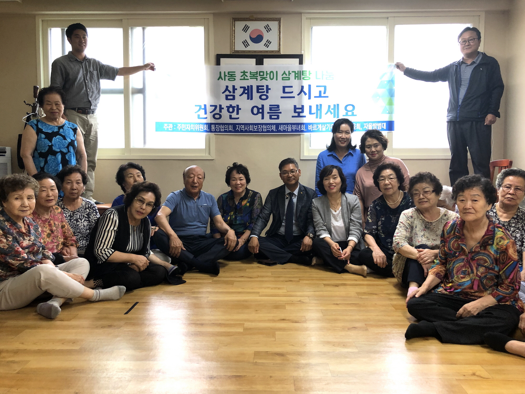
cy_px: 197
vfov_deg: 49.7
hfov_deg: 63.4
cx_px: 262
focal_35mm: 28
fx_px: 425
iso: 40
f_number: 1.8
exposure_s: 1/24
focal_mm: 3.99
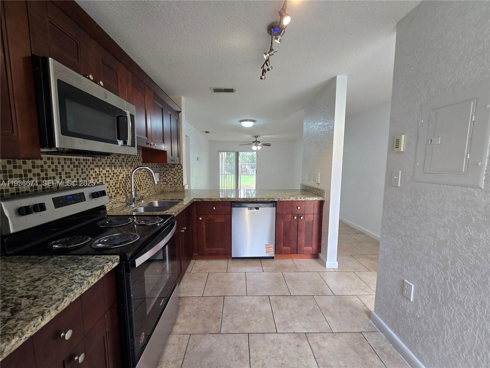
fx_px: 184
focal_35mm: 13
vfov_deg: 89.9
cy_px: 184
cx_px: 245
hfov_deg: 106.2
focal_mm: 2.2
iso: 100
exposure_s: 1/60
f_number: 2.2
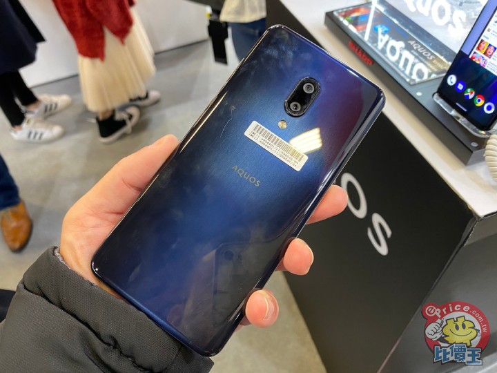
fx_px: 373
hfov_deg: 67.3
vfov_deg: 53.1
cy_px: 186
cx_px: 248
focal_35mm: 26
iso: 250
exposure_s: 1/60
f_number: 1.8
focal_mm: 4.25
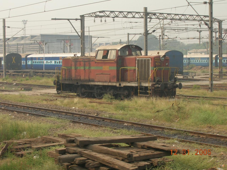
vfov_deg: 19.9
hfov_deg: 26.3
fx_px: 485
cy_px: 85
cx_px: 114
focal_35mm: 74
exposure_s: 1/144
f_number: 6.7
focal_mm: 12.3
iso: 72
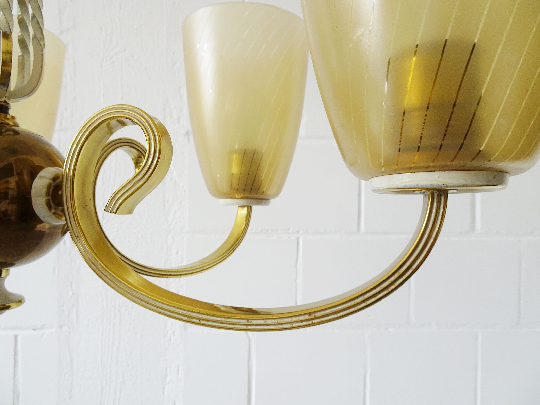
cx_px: 270
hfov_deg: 71.6
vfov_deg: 56.8
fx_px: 374
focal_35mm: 24
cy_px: 202
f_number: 3.5
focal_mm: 4.1
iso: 80
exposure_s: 1/40
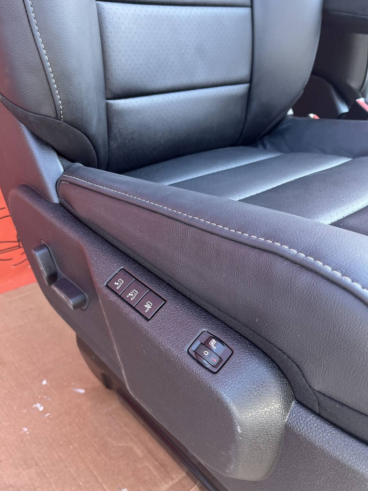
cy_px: 270
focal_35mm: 29
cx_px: 178
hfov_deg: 48.2
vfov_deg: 61.5
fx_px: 411
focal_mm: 5.1
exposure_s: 1/102
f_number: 1.6
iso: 125
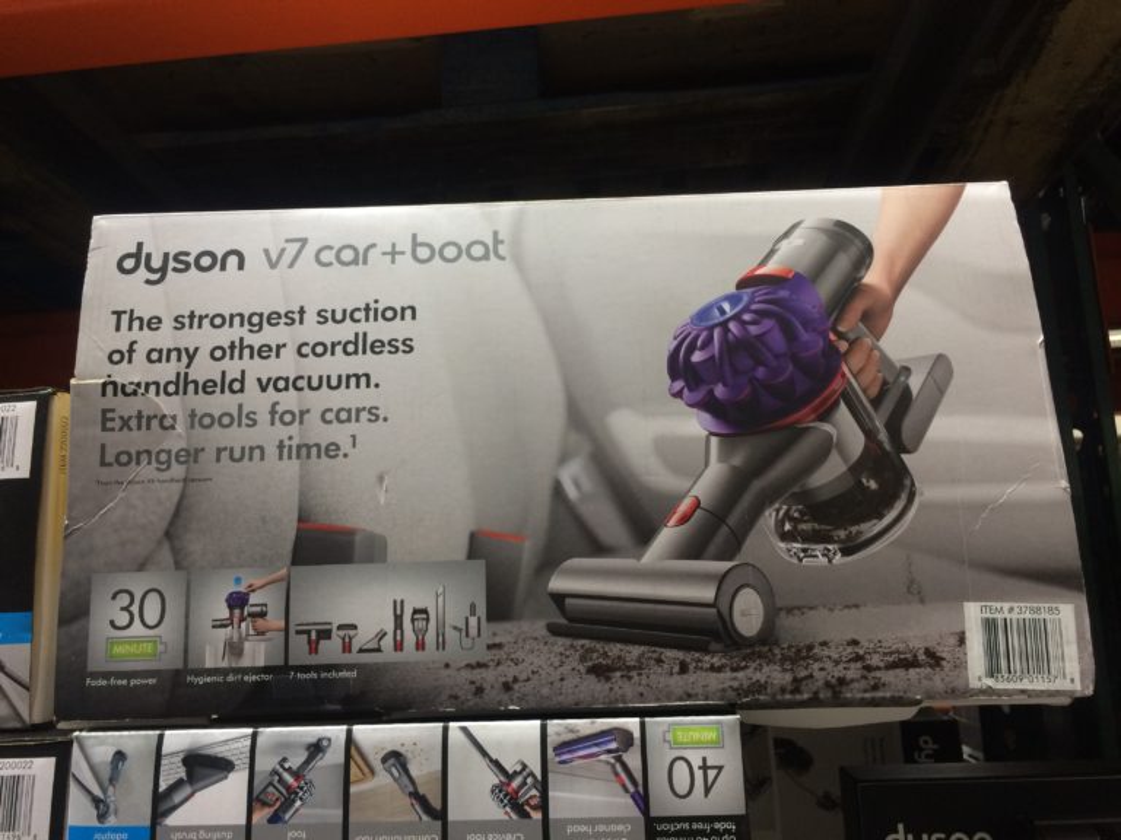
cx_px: 560
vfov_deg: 48.2
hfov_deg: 61.7
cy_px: 420
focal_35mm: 29
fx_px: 939
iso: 50
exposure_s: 1/30
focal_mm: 4.15
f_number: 2.2
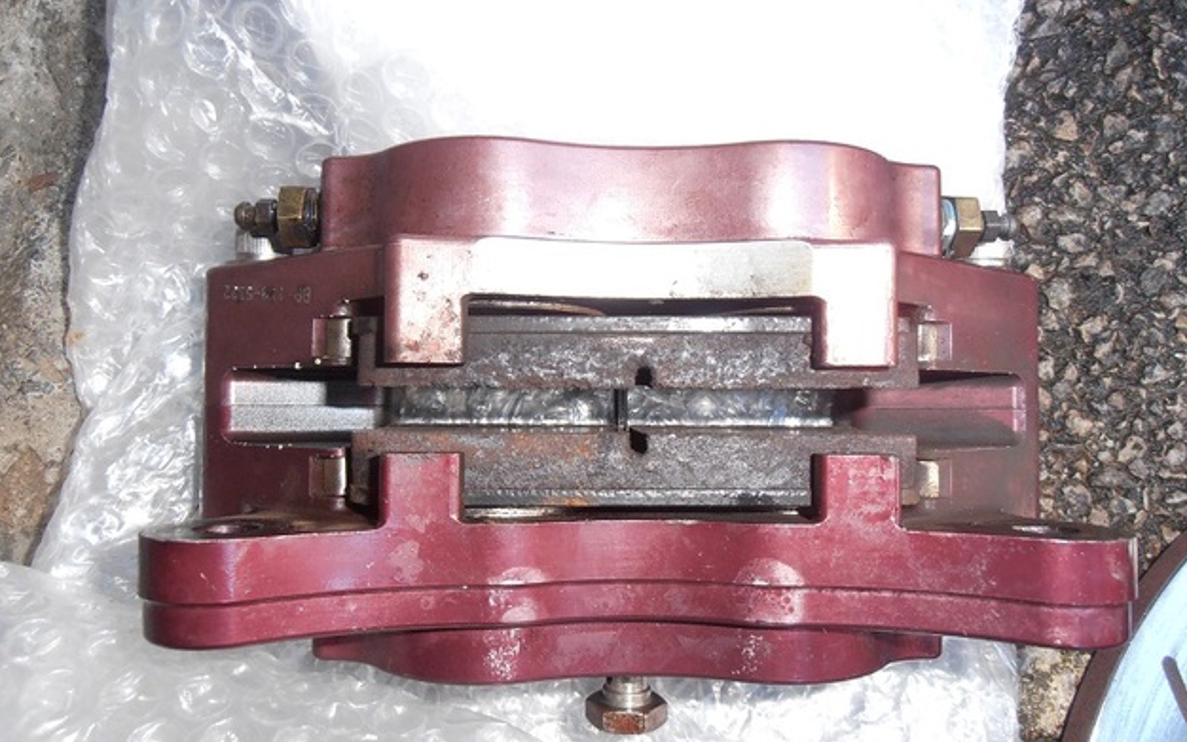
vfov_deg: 47.6
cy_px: 378
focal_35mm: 26
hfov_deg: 70.4
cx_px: 588
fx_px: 841
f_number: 3
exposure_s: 1/30
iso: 125
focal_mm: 4.2
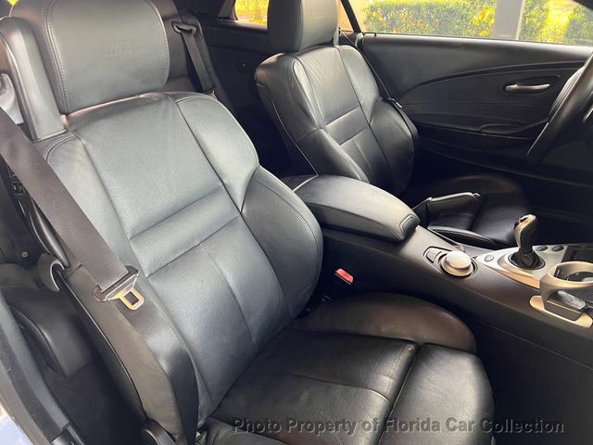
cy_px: 222
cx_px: 296
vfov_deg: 53.1
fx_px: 445
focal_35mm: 26
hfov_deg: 67.3
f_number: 1.5
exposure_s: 1/80
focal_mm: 5.7
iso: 125
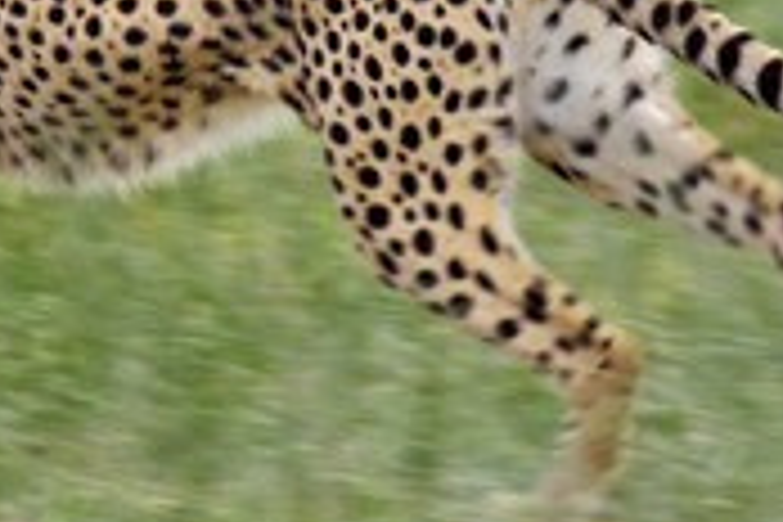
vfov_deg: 2.8
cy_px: 68
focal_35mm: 484
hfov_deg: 4.3
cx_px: 94
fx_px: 10526
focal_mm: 200
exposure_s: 1/400
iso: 400
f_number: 8
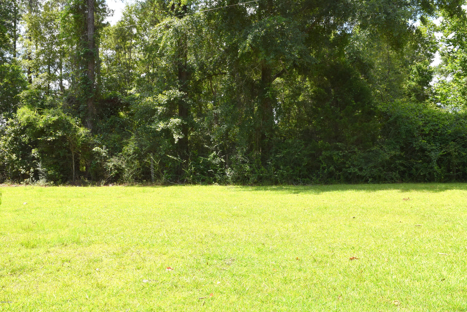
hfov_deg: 57.2
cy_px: 156
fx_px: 428
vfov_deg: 40.0
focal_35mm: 33
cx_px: 234
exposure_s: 1/200
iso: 100
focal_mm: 22
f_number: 11
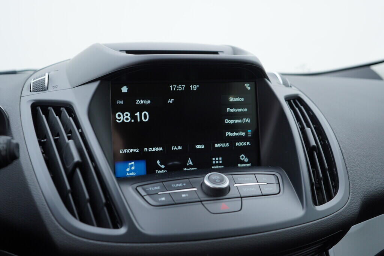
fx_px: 384
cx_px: 192
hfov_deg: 53.1
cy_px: 128
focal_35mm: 36
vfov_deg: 36.9
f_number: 3.2
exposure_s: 1/50
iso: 125
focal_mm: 24
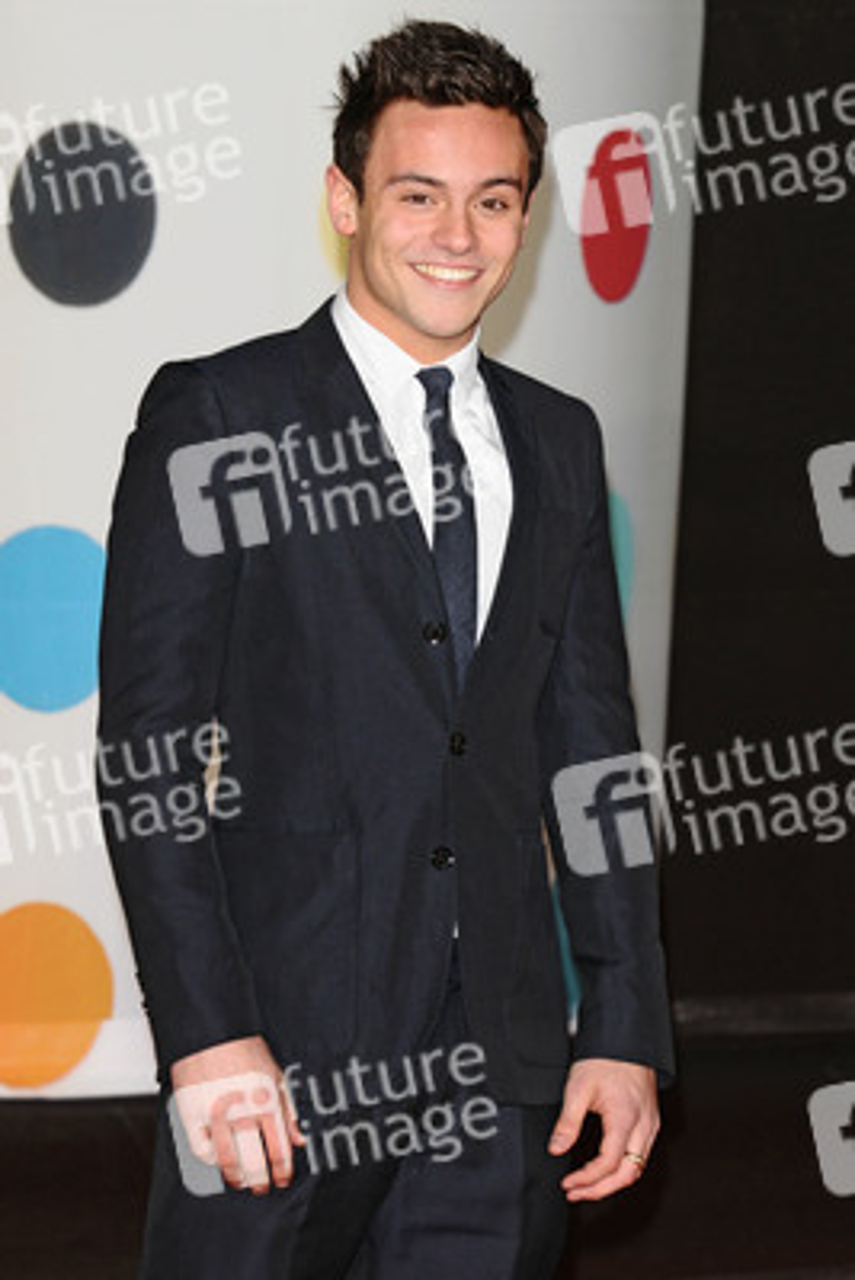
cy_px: 640
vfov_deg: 13.7
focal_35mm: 150
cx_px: 428
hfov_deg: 9.2
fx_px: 5339
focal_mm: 100
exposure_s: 1/160
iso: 320
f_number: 4.5
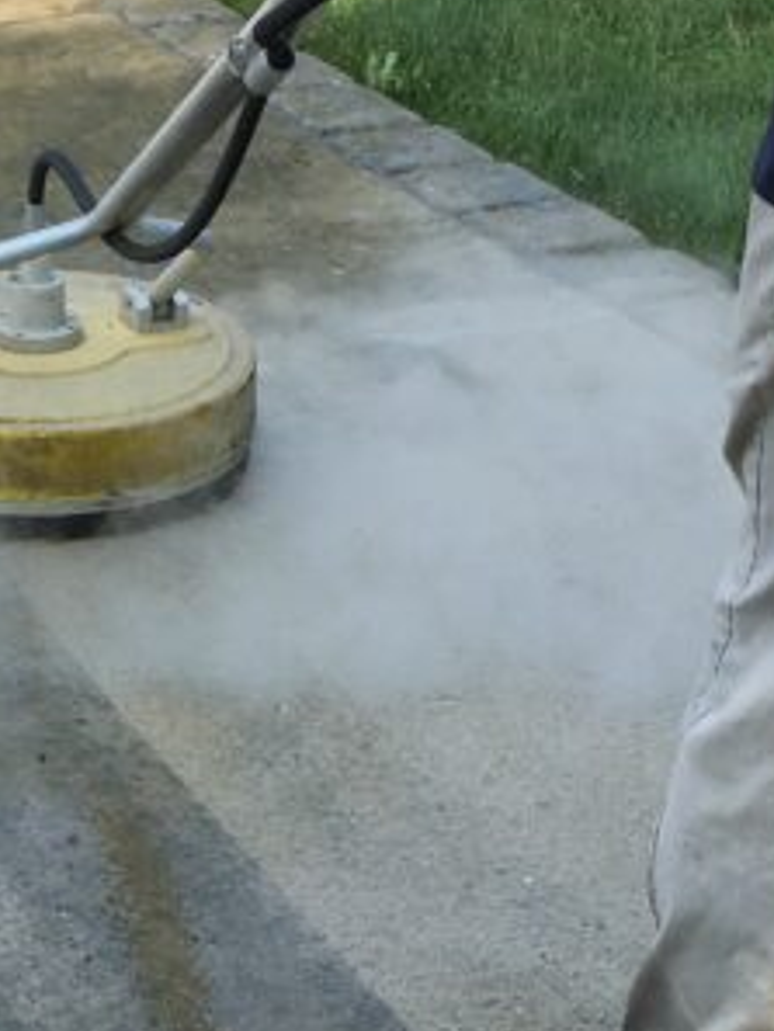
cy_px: 1111
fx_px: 2979
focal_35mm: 100
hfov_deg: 14.7
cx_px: 101
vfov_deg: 18.9
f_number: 2.2
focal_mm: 4.15
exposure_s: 1/769
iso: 25
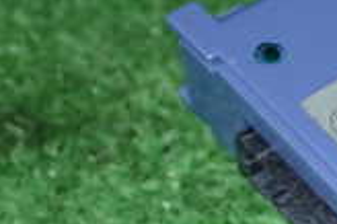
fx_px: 1459
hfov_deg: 12.2
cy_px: 181
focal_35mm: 156
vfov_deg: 8.8
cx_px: 582
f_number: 8
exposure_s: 1/40
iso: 320
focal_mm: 7.31
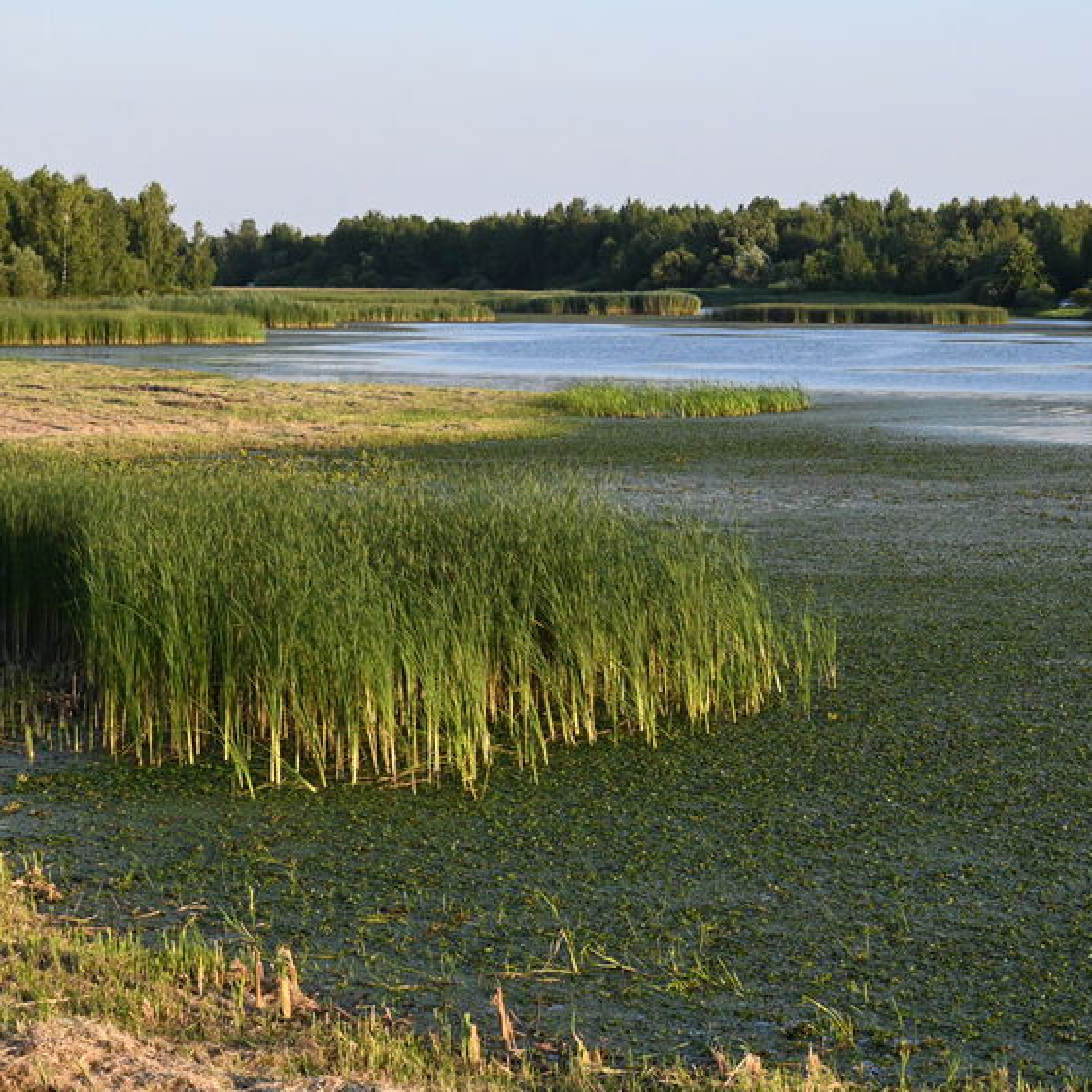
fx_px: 3640
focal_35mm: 102
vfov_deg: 17.1
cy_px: 513
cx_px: 773
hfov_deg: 17.0
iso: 3200
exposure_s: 1/4000
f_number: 6.3
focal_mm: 50
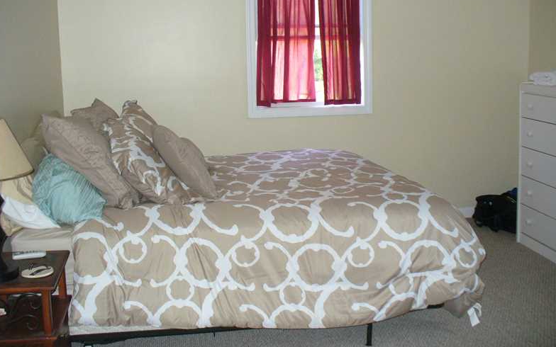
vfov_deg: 31.9
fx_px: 606
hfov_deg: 49.3
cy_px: 144
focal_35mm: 40
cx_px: 278
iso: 200
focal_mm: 6.1
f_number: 2.8
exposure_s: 1/30
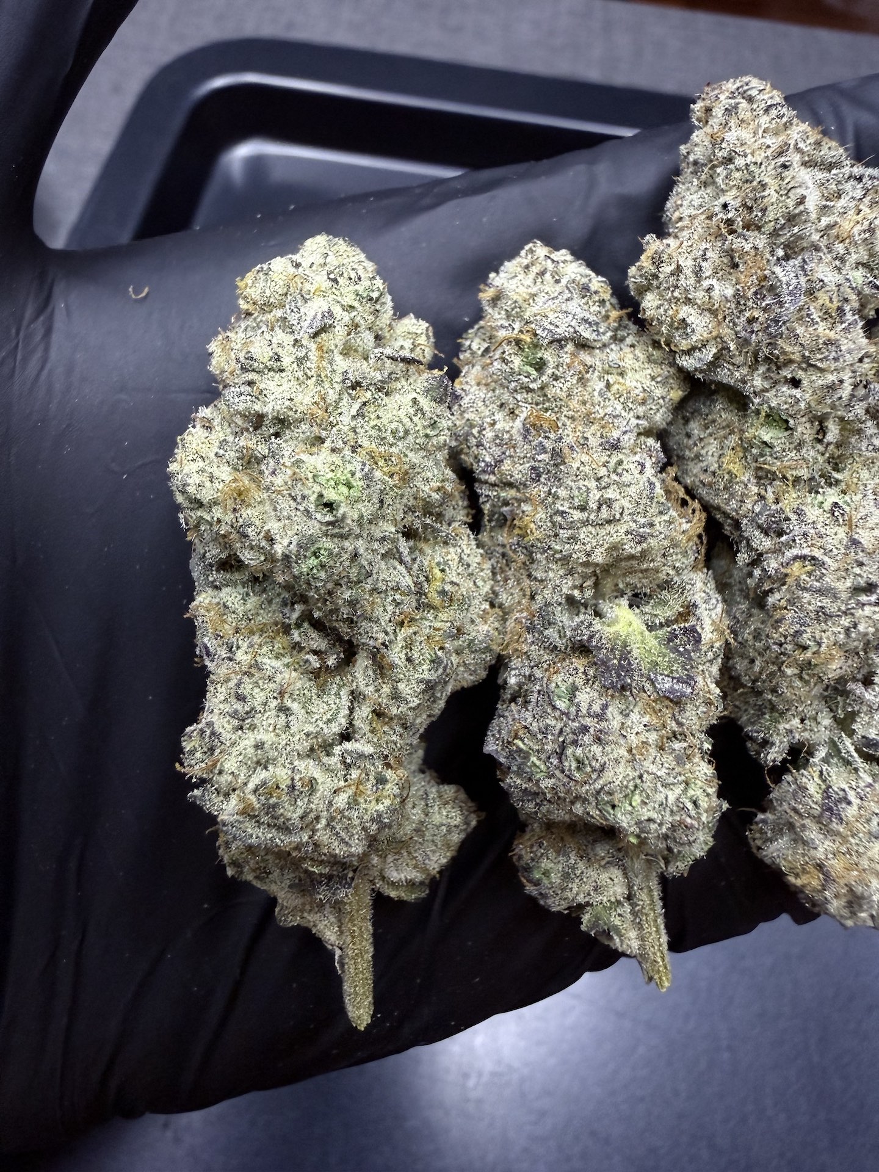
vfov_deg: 71.6
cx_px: 440
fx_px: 813
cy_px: 586
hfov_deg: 56.8
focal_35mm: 24
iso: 250
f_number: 2.2
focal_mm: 2.22
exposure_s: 1/50
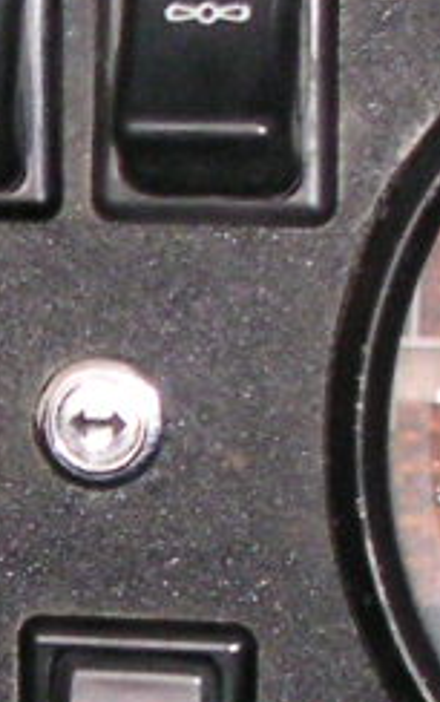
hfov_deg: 6.1
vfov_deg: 9.9
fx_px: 4039
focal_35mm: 211
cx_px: -296
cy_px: 538
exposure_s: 1/45
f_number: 2.8
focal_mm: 6
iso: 160
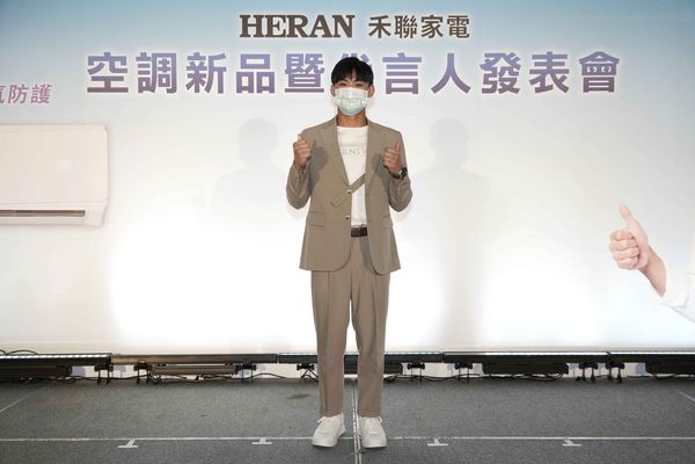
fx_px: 695
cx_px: 348
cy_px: 232
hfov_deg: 53.1
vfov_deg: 36.9
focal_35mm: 36
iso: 800
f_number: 5
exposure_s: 1/160
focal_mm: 36
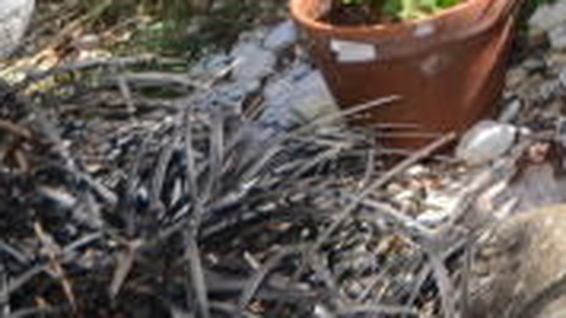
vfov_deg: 10.5
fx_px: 1350
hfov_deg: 15.3
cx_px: 1307
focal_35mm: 90
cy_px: -556
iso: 100
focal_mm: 10
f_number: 6.3
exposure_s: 1/200
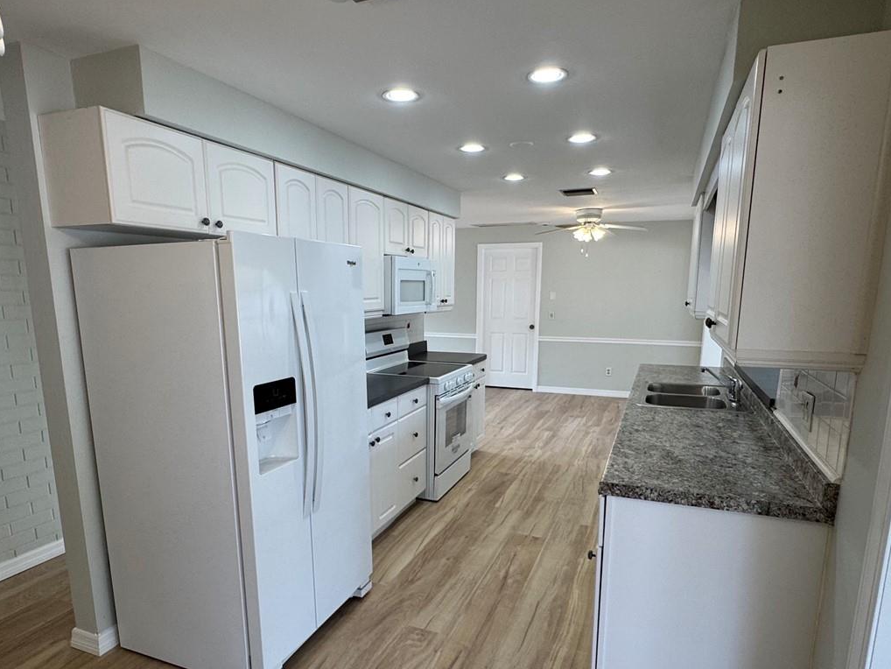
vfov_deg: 60.7
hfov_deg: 76.3
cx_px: 430
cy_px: 396
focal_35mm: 22
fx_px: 566
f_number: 2.2
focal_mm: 2.22
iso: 100
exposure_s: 1/120
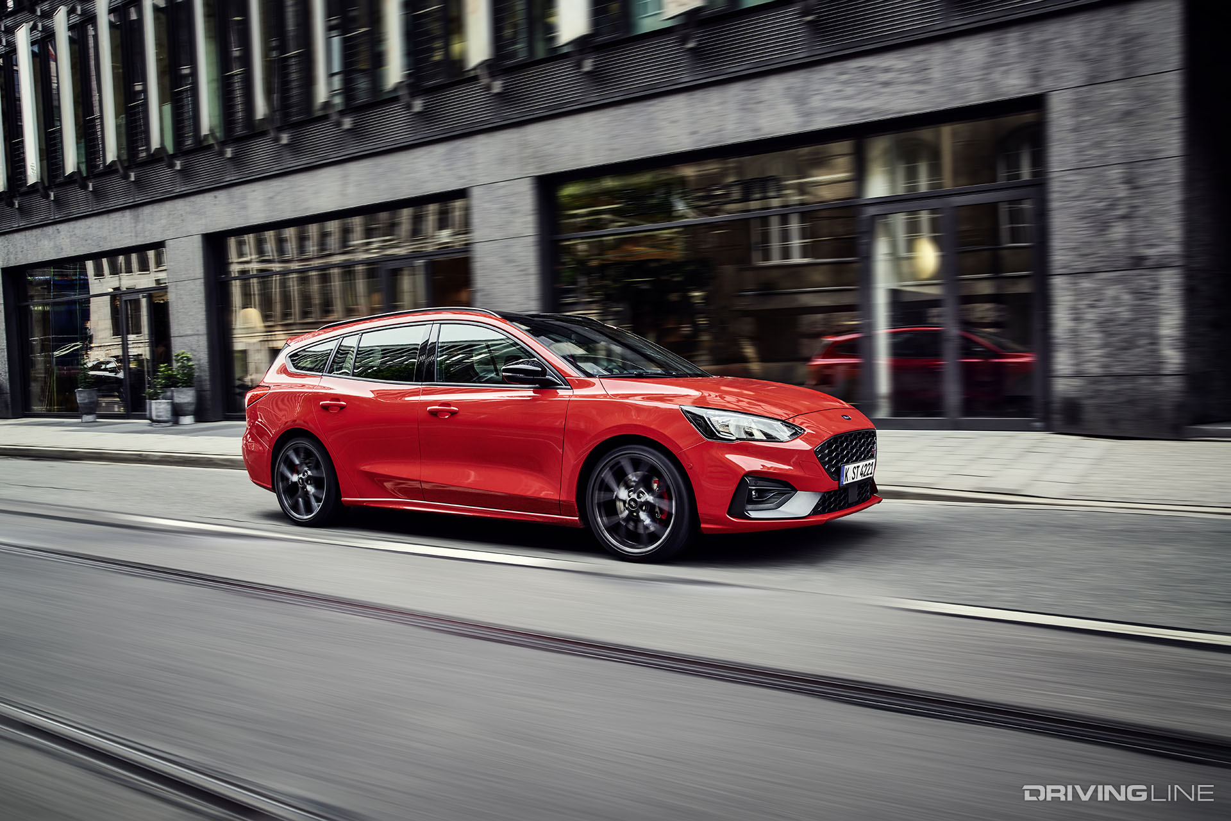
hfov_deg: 63.7
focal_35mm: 29
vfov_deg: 45.0
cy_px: 410
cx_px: 616
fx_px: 992
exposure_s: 1/100
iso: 200
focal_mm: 29
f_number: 10
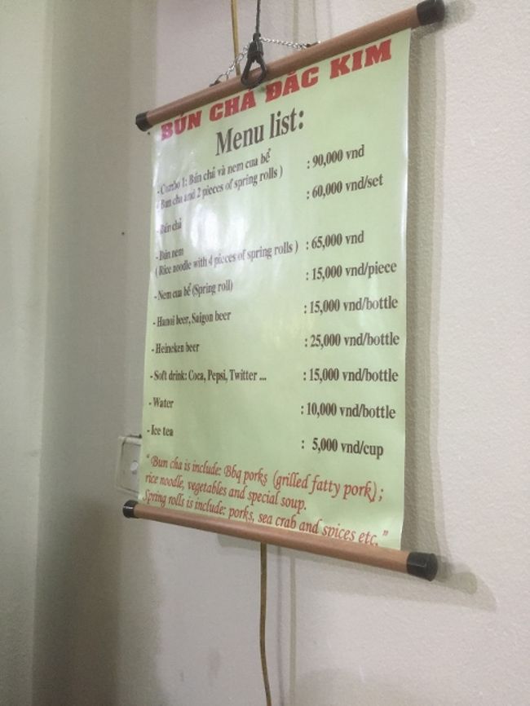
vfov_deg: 61.6
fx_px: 592
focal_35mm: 29
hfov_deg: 48.2
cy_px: 353
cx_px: 265
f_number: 2.2
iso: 200
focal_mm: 4.15
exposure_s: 1/33
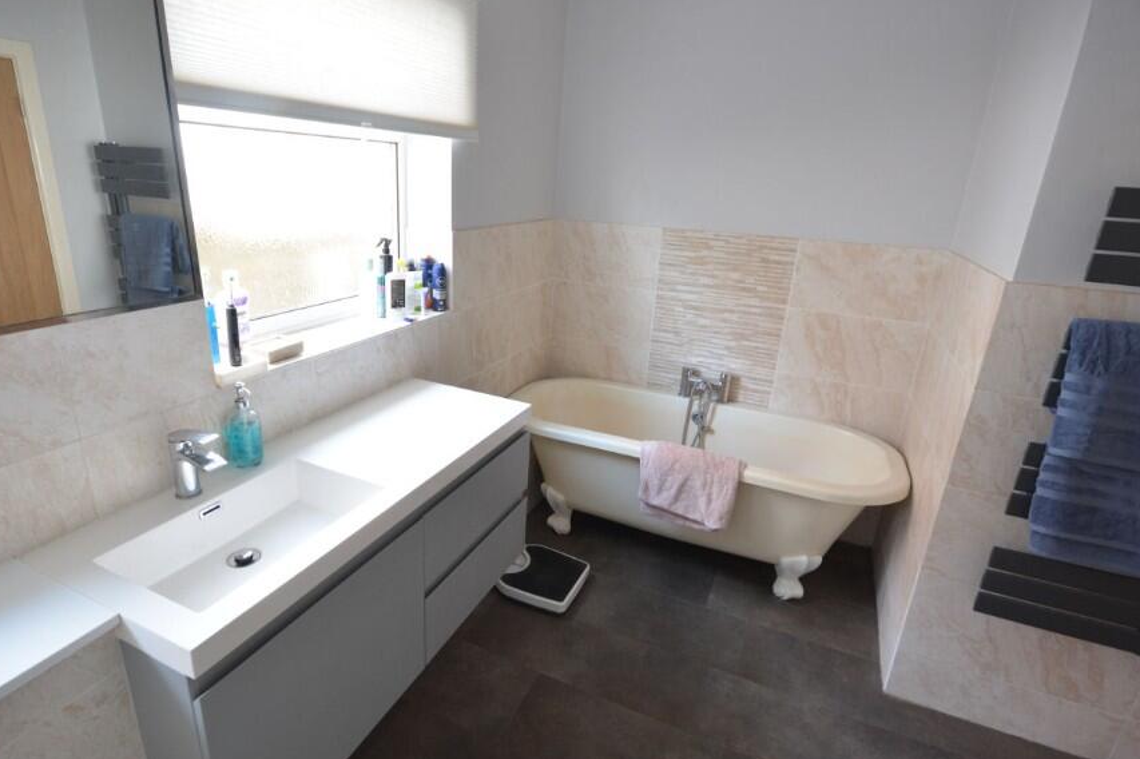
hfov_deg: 90.0
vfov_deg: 67.3
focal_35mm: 18
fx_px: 570
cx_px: 543
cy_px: 378
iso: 400
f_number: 8
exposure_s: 1/5
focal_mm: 10
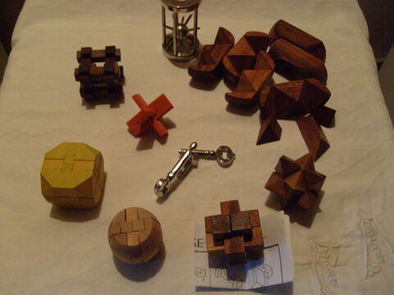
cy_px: 148
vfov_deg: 40.7
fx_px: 398
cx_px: 197
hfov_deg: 52.6
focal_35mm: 35
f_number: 2.8
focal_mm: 5.8
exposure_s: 1/20
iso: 400
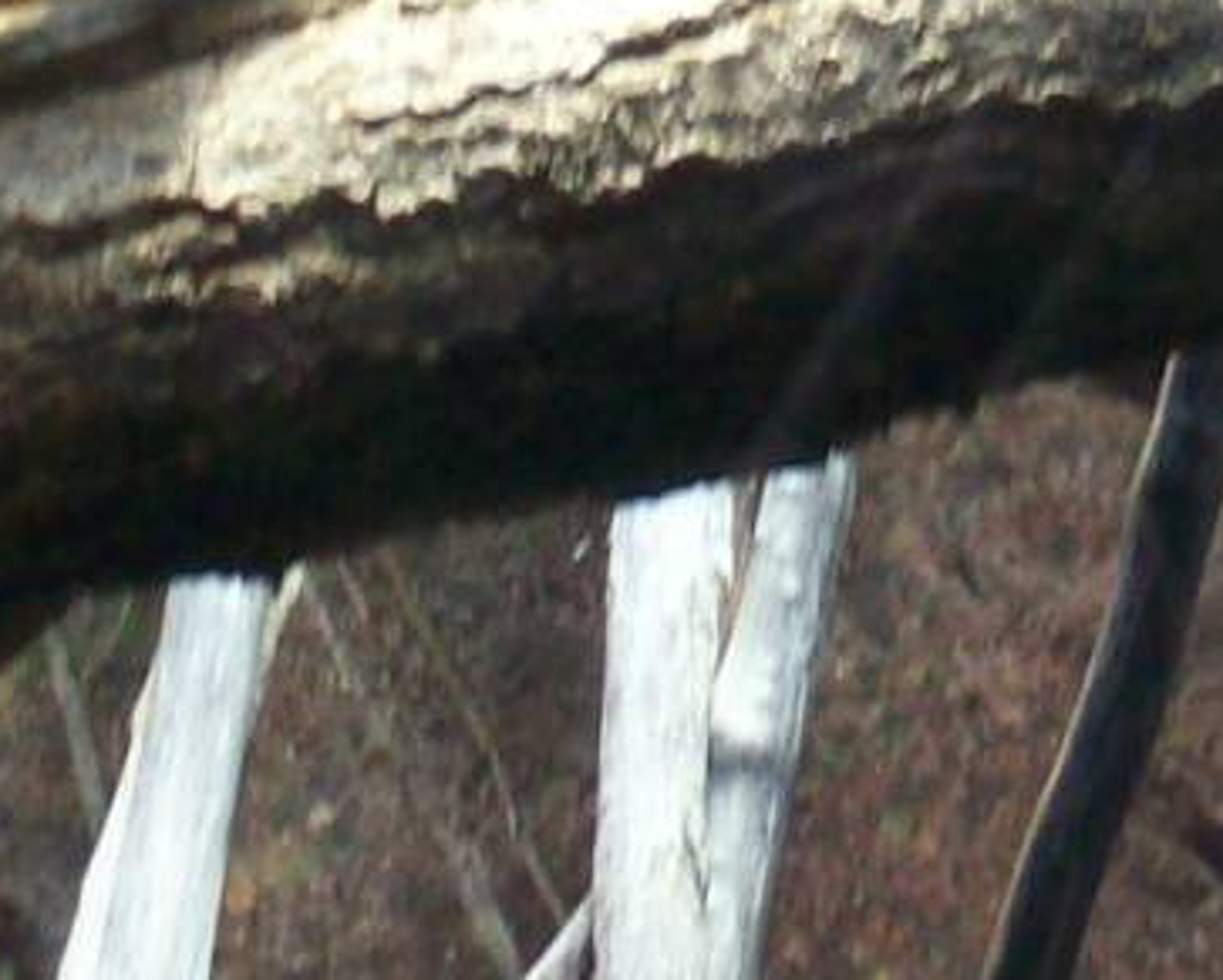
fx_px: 13548
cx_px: 1307
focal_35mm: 374
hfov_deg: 5.2
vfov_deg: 4.1
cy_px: -663
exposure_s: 1/47.4
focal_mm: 14.3
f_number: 4.3
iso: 160
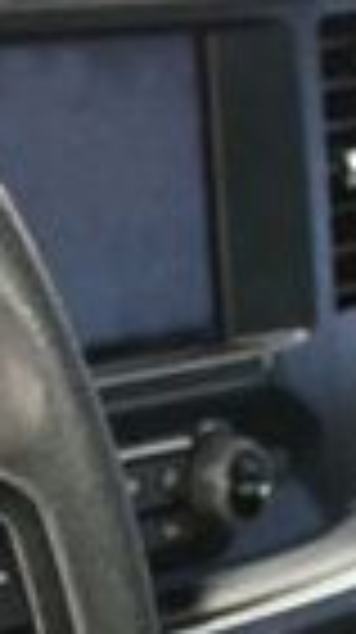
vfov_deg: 9.9
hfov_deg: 5.9
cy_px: 1174
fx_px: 3451
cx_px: -117
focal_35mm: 205
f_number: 4
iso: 2500
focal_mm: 18
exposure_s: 1/60
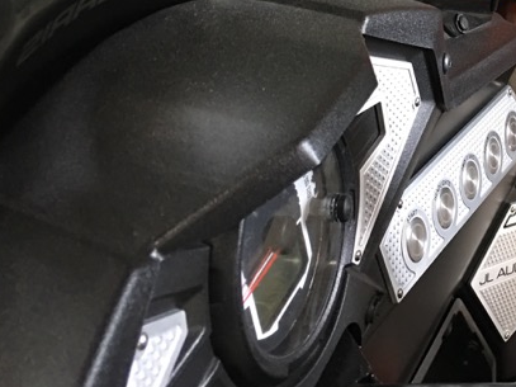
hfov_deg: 31.9
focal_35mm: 57
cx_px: 479
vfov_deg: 25.0
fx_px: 849
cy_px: 46
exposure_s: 1/15
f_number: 2.2
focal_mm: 4.15
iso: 100
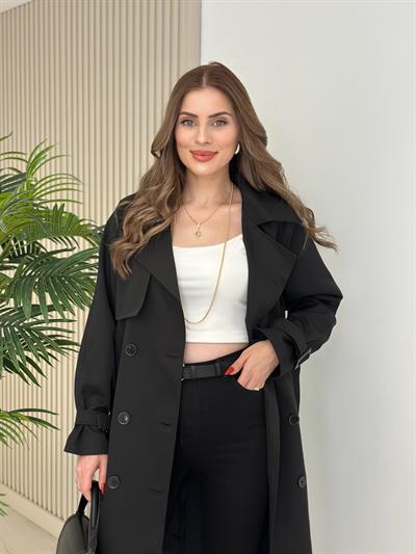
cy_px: 277
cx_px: 208
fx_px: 769
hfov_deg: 30.3
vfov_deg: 39.6
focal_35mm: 48
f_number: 1.78
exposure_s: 1/251
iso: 80
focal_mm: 6.86
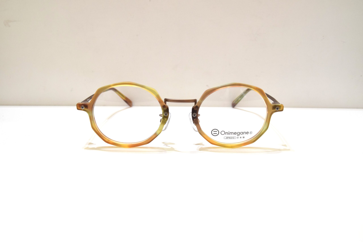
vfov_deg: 36.9
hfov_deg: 53.1
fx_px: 363
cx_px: 182
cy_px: 121
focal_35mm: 36
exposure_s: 1/25
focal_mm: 24
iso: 800
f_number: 8
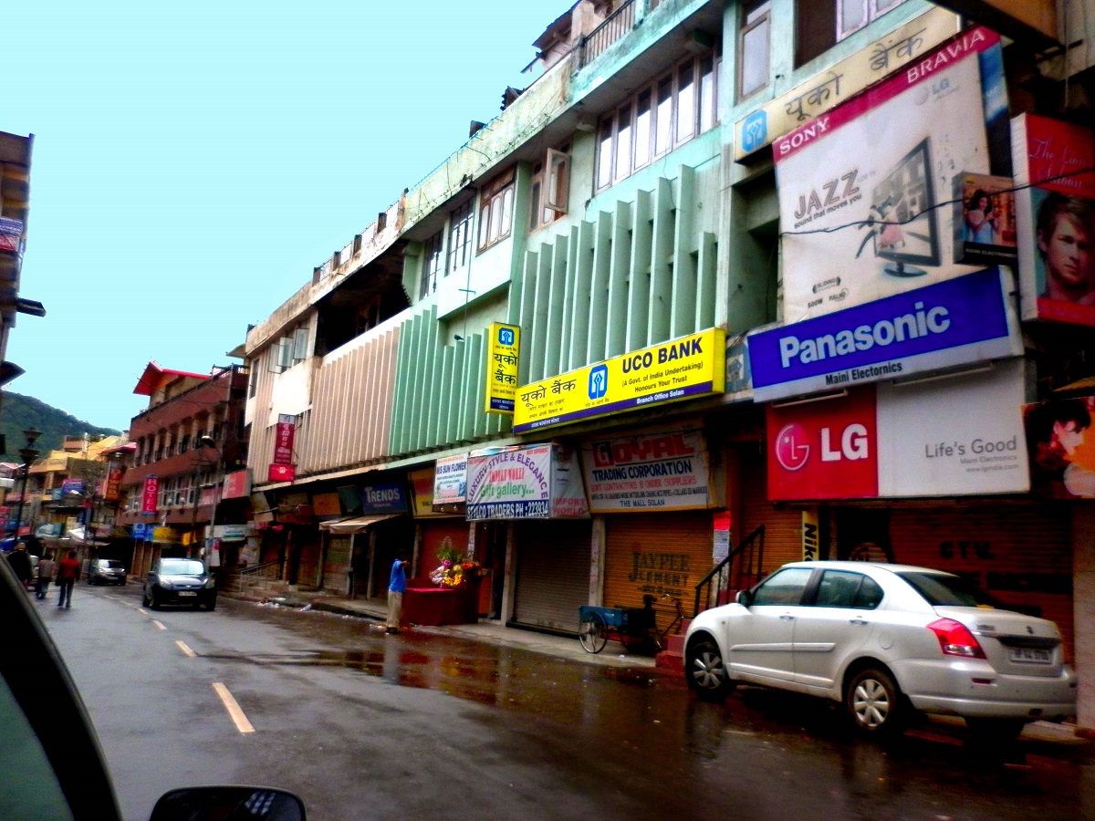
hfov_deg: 63.4
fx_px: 886
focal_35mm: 28
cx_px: 548
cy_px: 410
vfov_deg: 49.7
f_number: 2.8
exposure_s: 1/500
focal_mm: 5
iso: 160
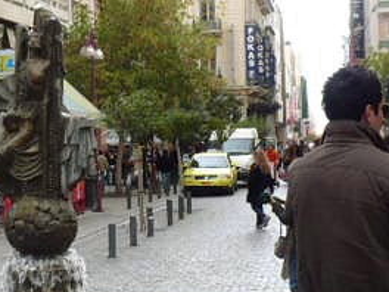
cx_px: 62
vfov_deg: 17.4
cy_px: 165
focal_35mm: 85
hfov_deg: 22.6
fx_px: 955
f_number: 2.8
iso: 100
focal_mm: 5.8
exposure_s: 1/100
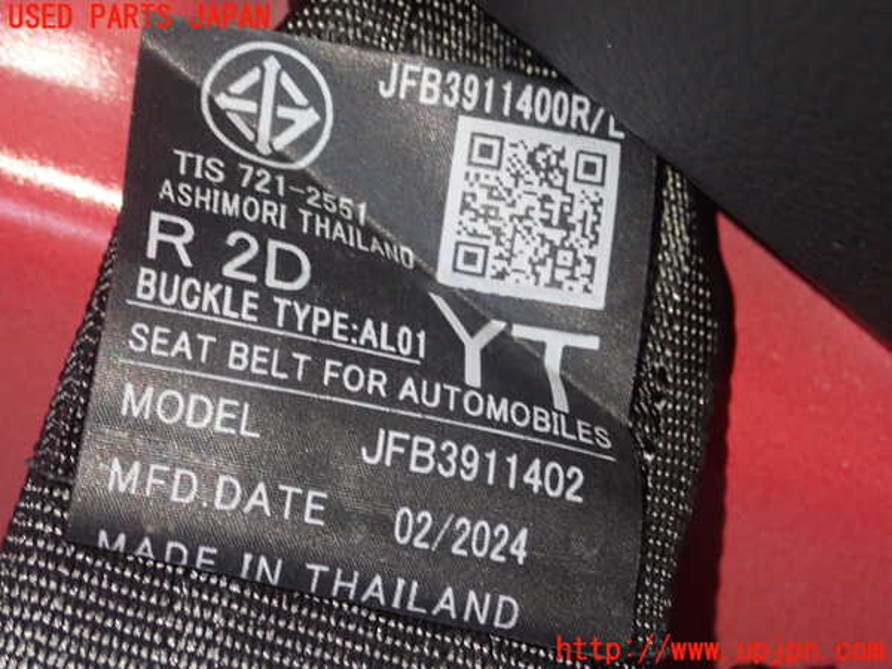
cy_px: 334
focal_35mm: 85
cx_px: 446
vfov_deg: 17.4
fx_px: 2190
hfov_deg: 23.0
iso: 1000
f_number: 4.5
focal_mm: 15.41
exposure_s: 1/20
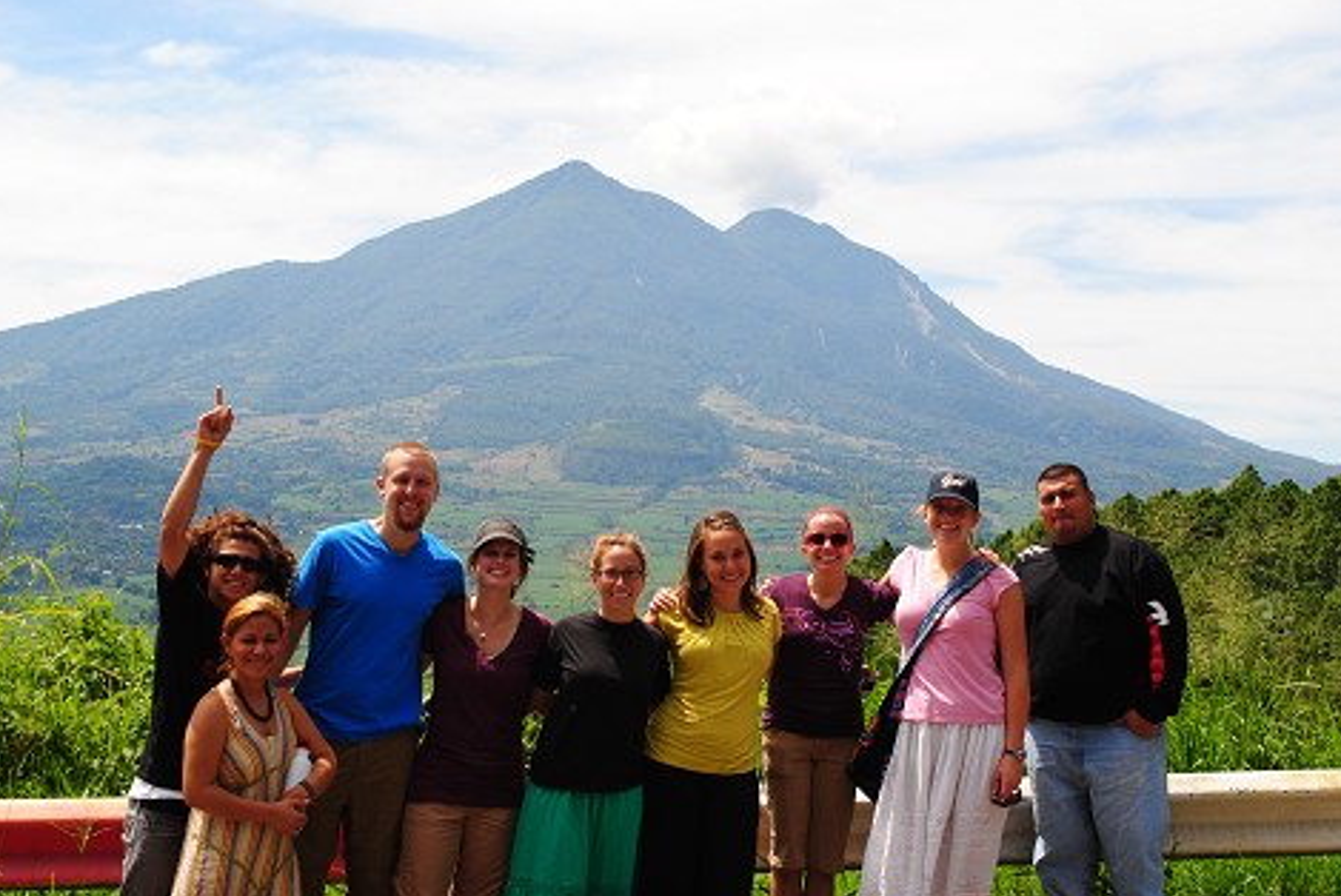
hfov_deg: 40.3
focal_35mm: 49
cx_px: 670
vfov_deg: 27.6
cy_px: 444
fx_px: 1826
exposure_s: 1/250
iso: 180
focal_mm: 32
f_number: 10
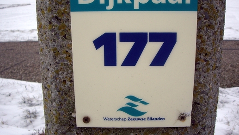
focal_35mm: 48
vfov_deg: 24.9
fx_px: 304
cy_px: 60
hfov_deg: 42.9
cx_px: 120
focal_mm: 6.2
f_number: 4.3
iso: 64
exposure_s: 1/200
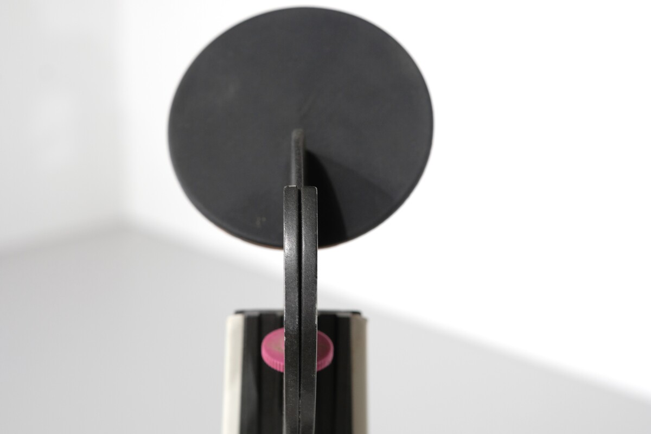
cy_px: 217
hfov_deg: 37.5
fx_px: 958
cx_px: 326
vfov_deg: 25.5
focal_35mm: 53
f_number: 5.6
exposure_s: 1/42
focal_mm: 35
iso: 800
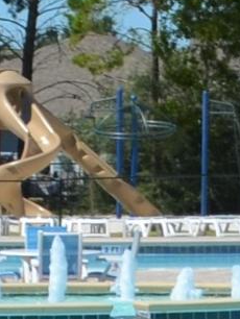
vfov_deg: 7.0
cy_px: 69
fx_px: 2603
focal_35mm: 282
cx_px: 379
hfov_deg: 5.2
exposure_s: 1/350
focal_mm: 20
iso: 100
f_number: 9.5
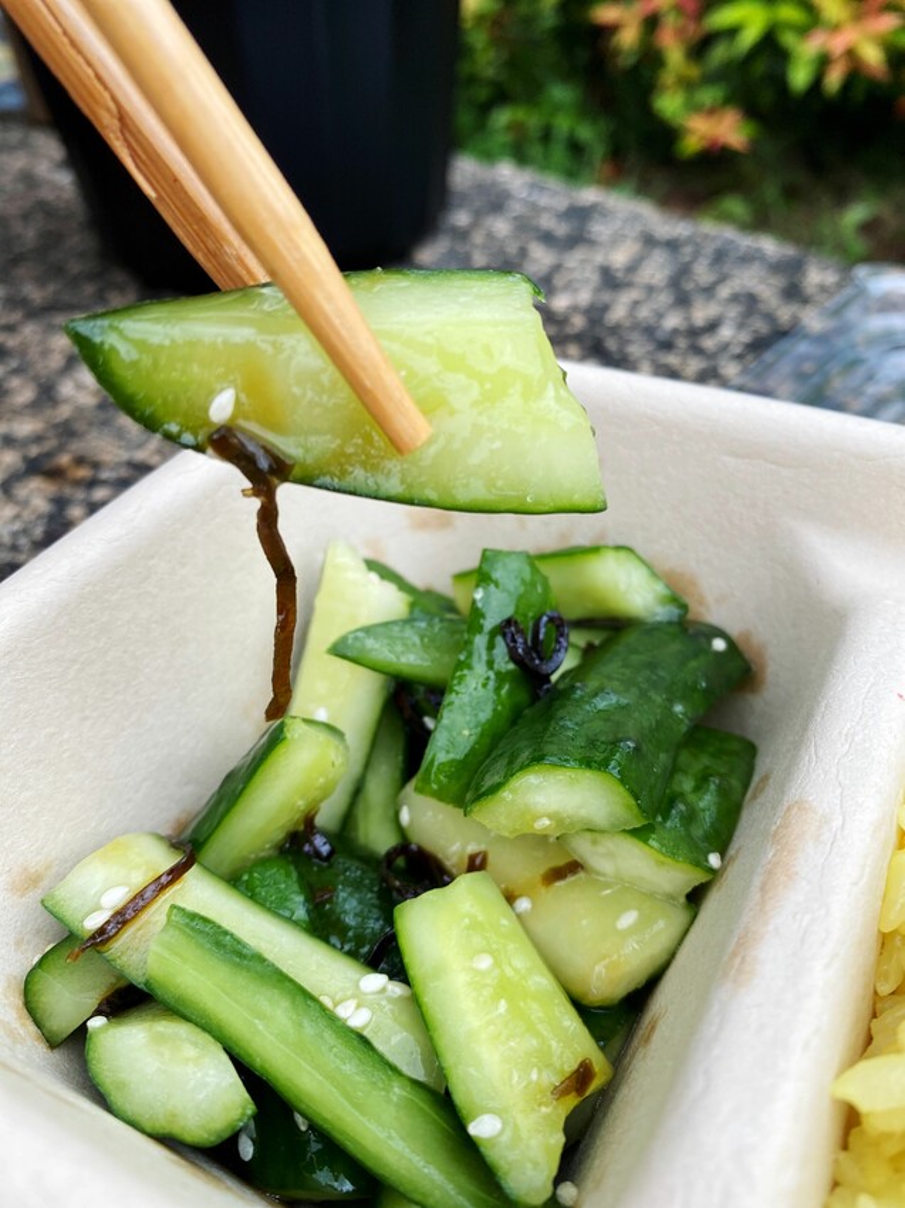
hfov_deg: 53.0
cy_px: 604
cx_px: 452
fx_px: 907
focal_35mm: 26
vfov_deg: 67.3
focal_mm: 4.25
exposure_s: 1/122
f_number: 1.8
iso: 50
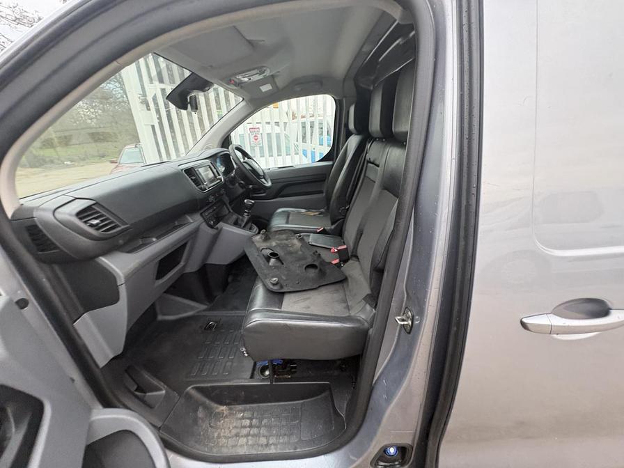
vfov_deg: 85.7
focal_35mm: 14
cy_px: 234
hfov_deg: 102.1
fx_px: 252
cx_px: 312
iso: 400
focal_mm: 2.22
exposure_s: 1/60
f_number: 2.2
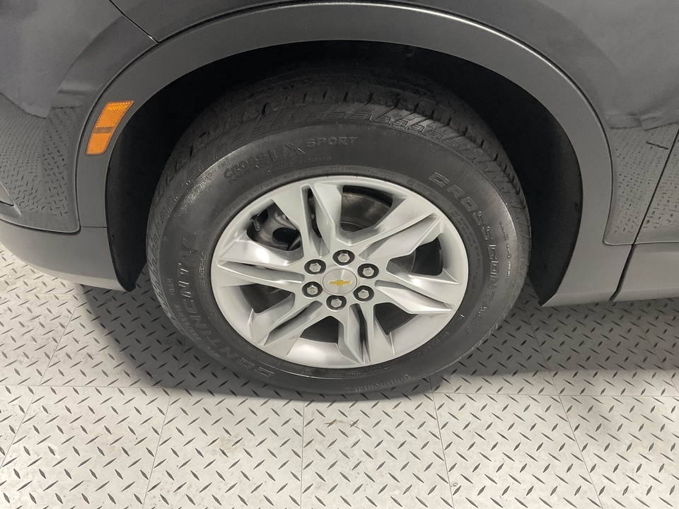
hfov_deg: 61.7
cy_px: 254
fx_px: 569
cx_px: 340
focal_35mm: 29
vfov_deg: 48.2
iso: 100
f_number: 1.8
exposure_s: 1/60
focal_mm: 3
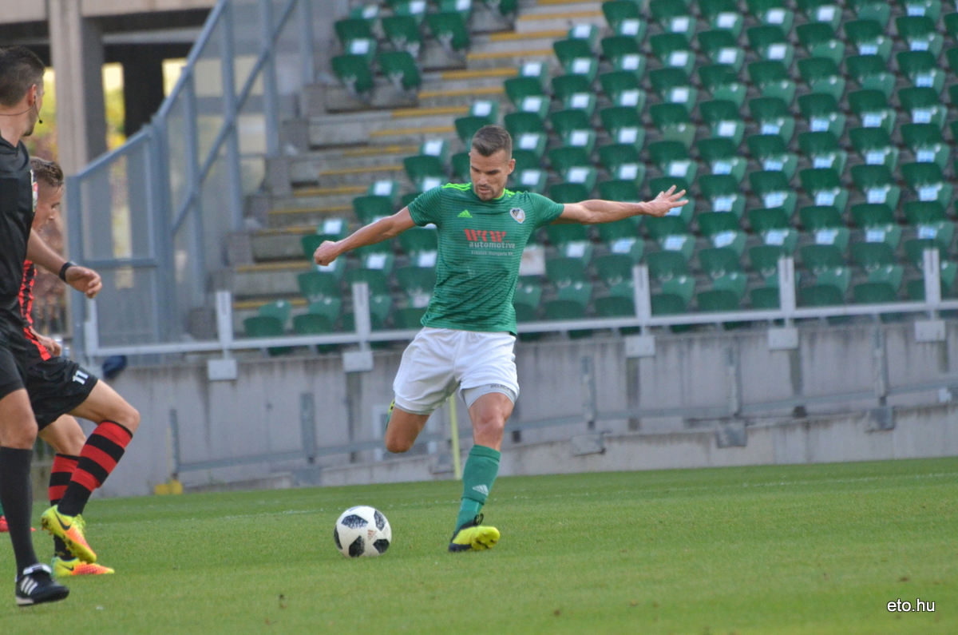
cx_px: 479
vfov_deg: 3.0
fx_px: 11951
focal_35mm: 450
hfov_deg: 4.6
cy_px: 318
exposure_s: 1/2000
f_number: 5.6
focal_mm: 300
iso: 2200
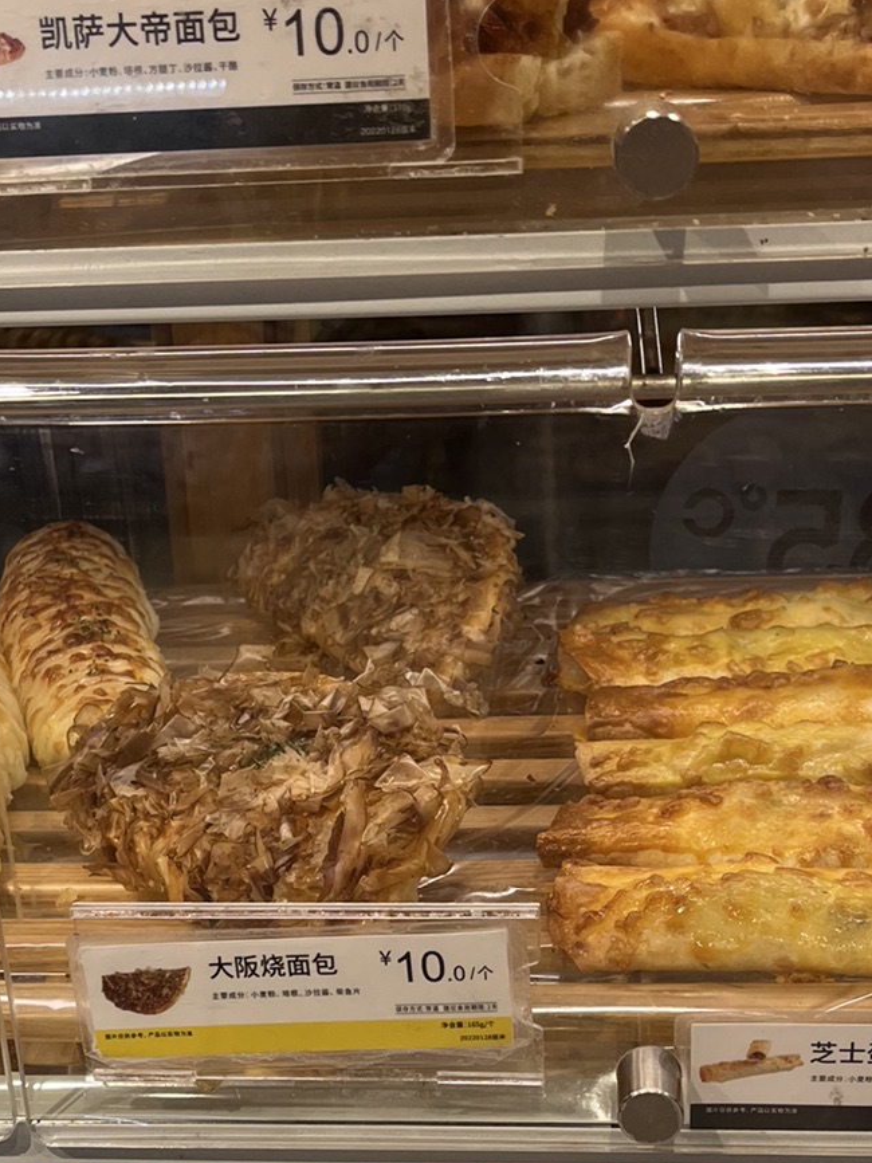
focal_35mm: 60
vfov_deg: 31.6
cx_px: 377
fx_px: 2016
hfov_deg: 24.4
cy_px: 867
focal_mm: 5.1
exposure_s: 1/100
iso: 40
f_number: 1.6
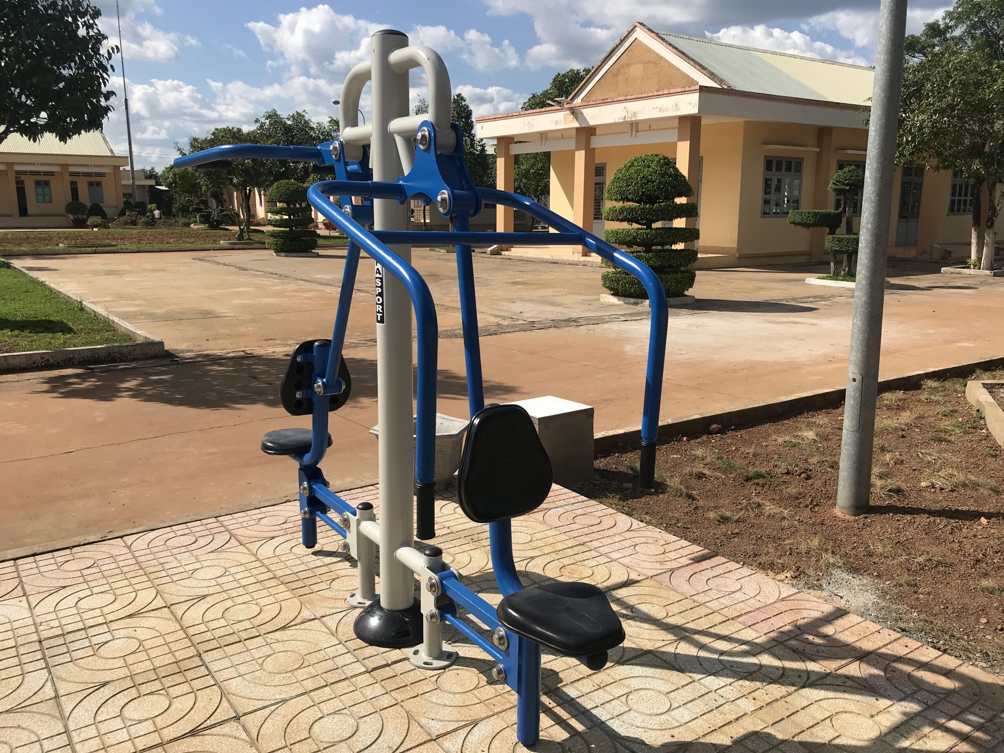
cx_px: 502
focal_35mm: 28
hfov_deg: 63.4
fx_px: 812
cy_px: 376
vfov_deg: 49.7
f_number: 1.8
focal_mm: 3.99
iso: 20
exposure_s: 1/3546
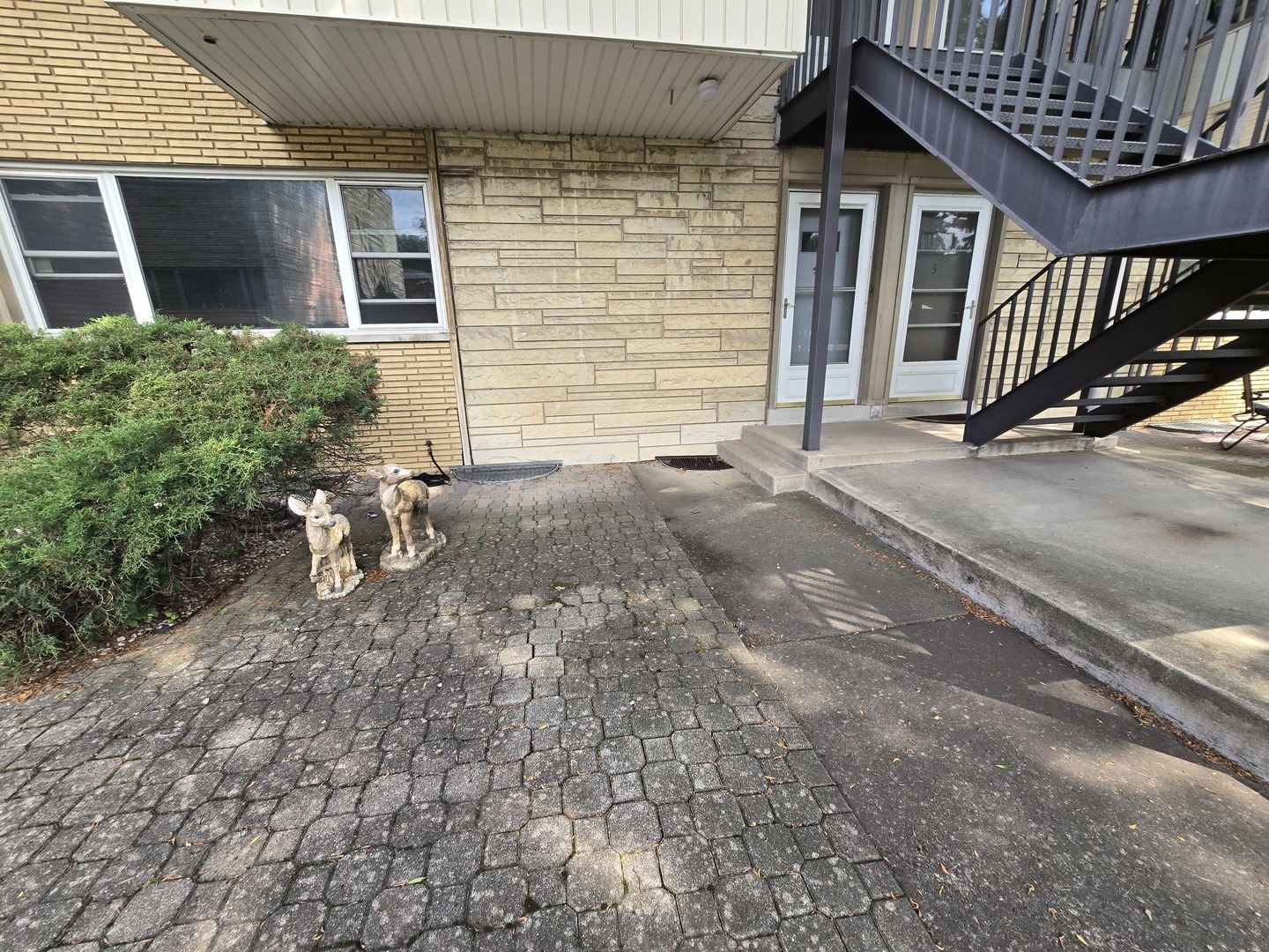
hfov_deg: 106.2
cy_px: 476
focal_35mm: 13
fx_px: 477
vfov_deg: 89.9
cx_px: 634
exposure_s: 1/213
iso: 50
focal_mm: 2.2
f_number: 2.2
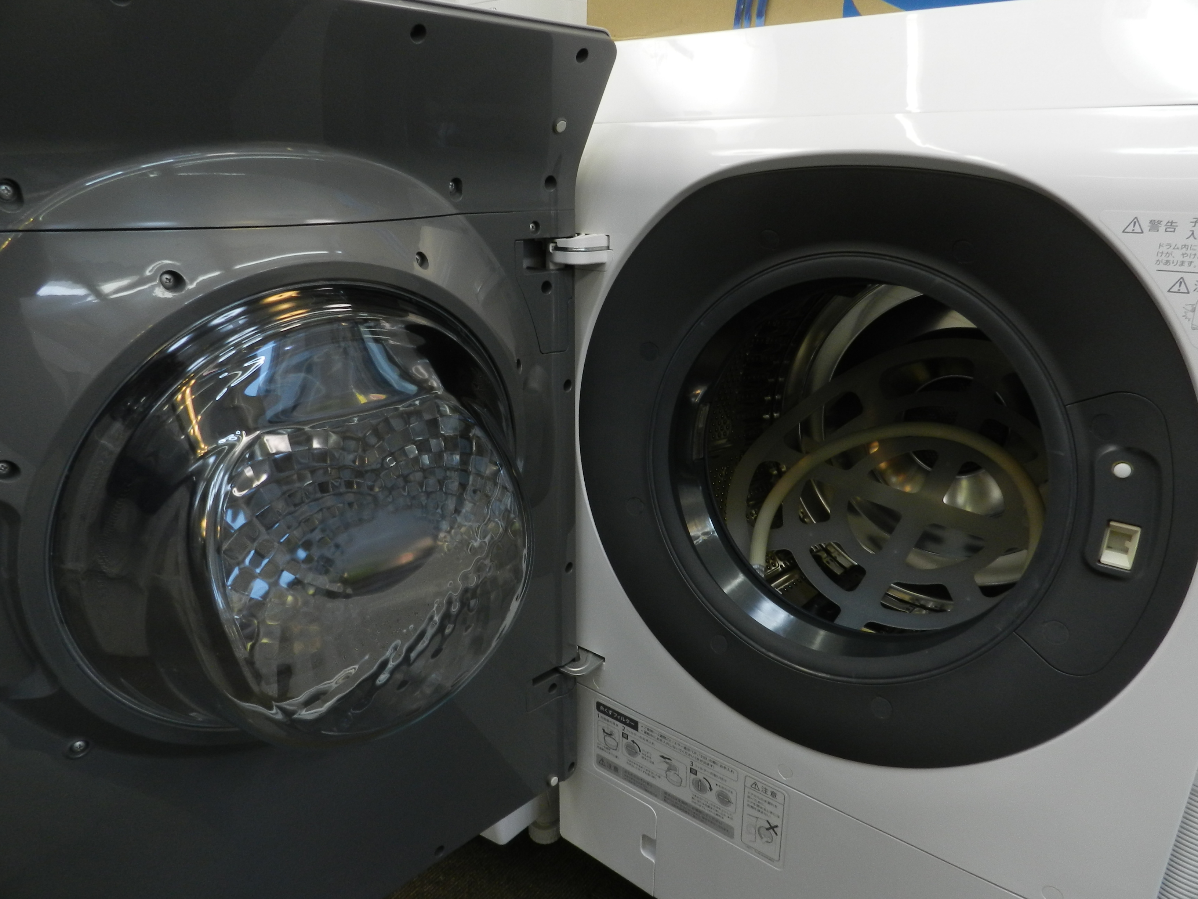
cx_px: 599
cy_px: 450
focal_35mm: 23
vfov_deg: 58.9
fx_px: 796
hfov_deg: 73.9
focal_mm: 4
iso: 180
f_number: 3.4
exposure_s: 1/30
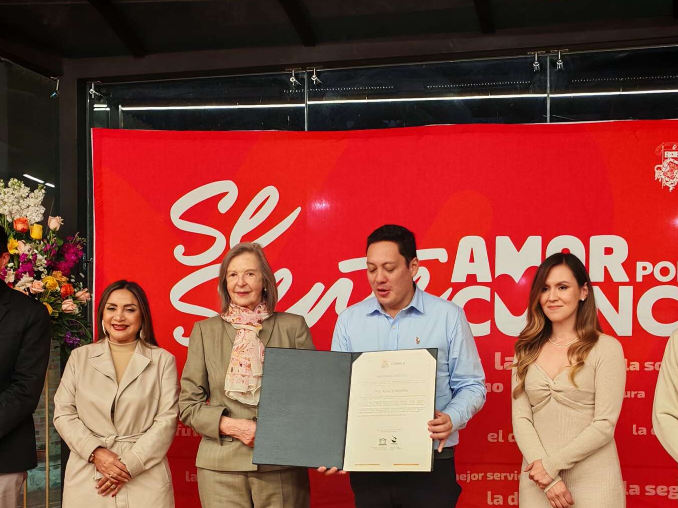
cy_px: 374
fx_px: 999
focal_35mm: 51
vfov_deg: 28.2
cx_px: 361
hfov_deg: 37.5
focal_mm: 5.52
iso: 500
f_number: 1.95
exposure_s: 1/50
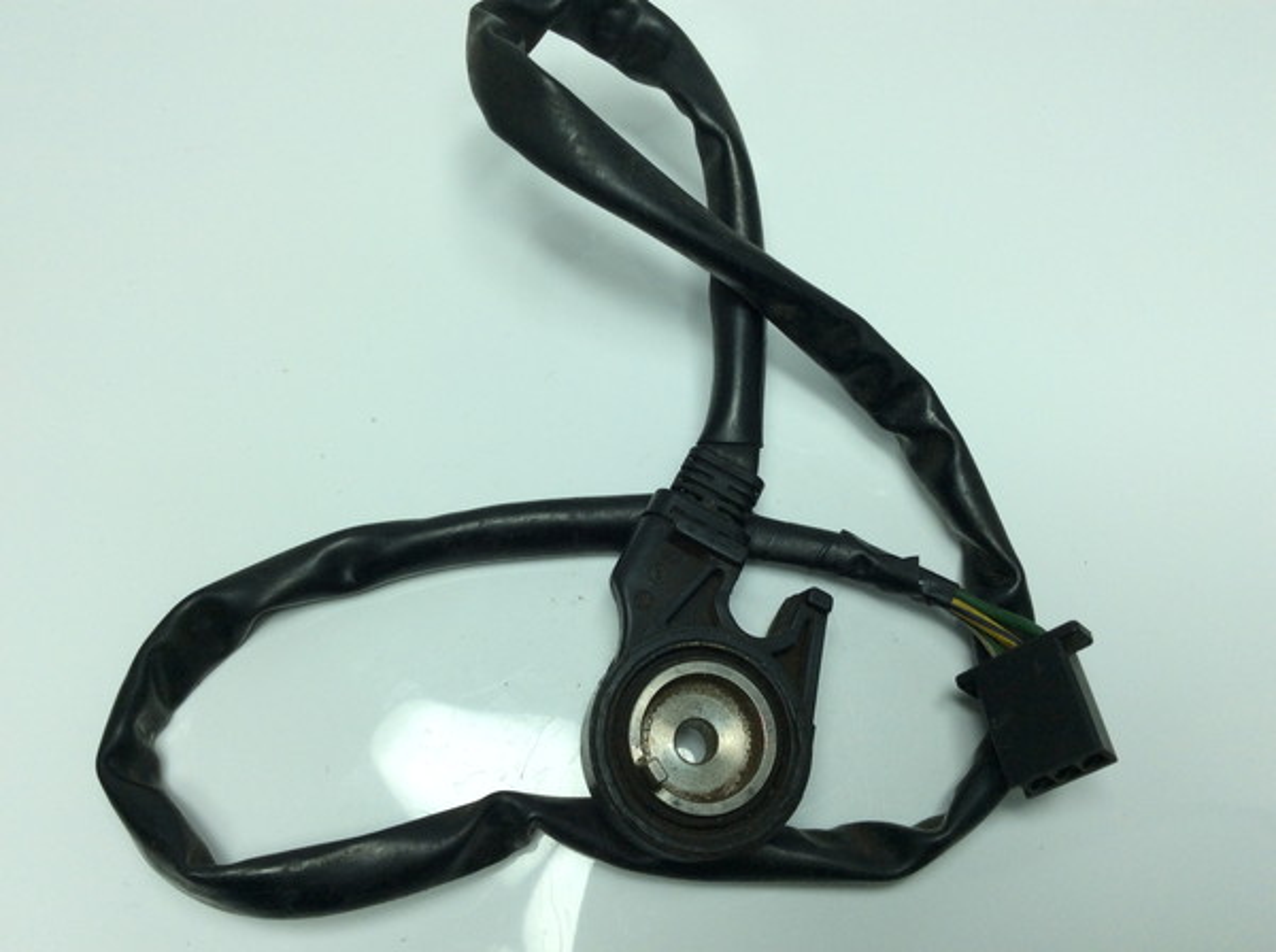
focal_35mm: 32
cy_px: 476
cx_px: 638
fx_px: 1178
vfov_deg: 44.0
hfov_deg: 56.9
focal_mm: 3.3
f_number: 2.4
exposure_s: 1/481
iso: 32
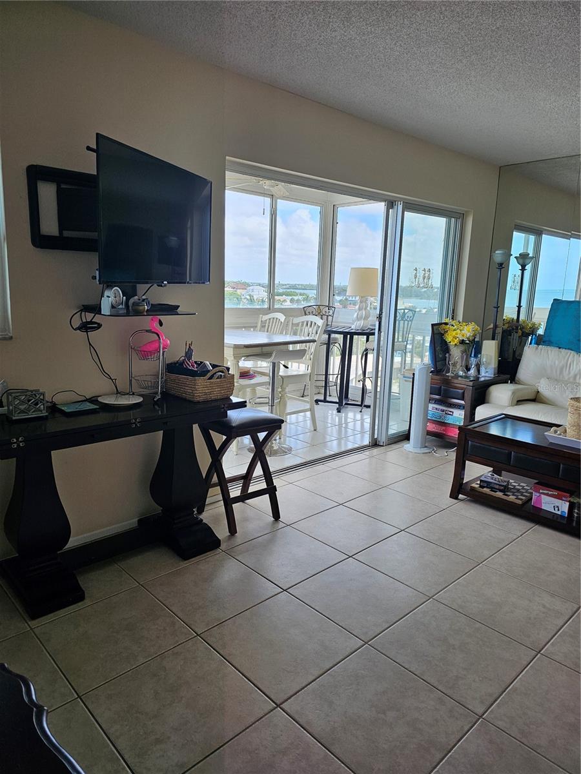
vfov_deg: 73.9
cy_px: 387
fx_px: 515
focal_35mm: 23
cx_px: 290
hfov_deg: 58.9
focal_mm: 6.3
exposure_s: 1/359
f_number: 1.7
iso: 80
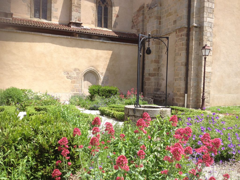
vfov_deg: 40.7
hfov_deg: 52.6
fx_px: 243
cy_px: 90
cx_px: 120
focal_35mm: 35
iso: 50
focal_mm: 4.28
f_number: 2.4
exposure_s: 1/863
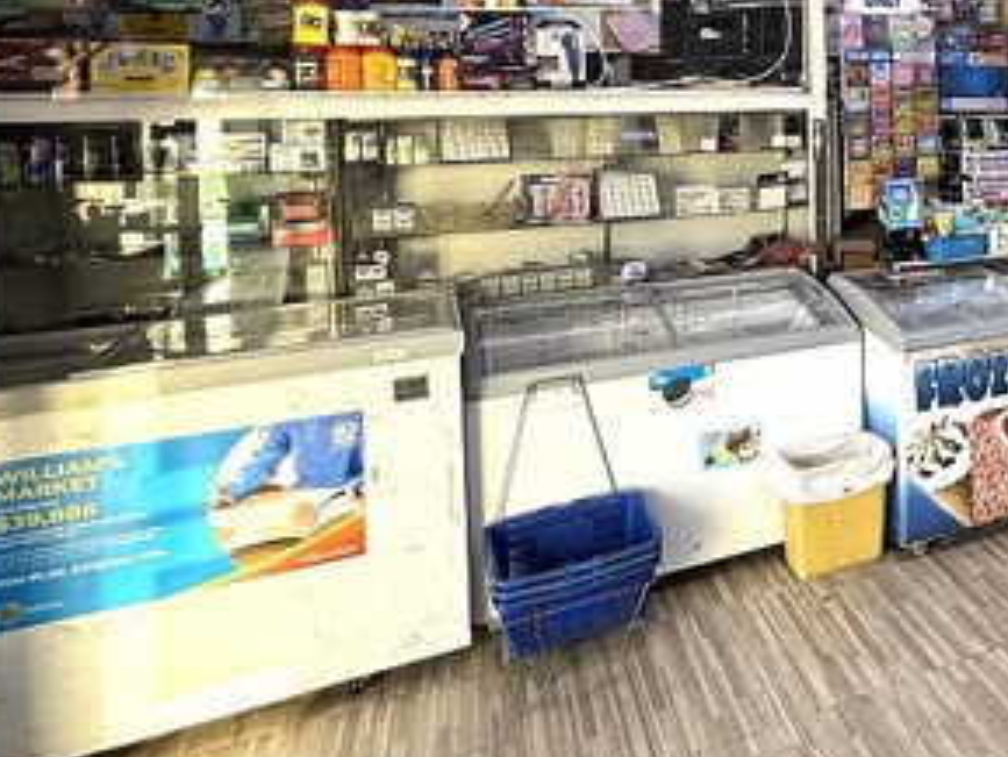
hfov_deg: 49.9
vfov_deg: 43.1
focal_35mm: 31
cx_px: 956
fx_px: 903
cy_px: 136
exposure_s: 1/120
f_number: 2.2
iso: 125
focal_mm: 2.22
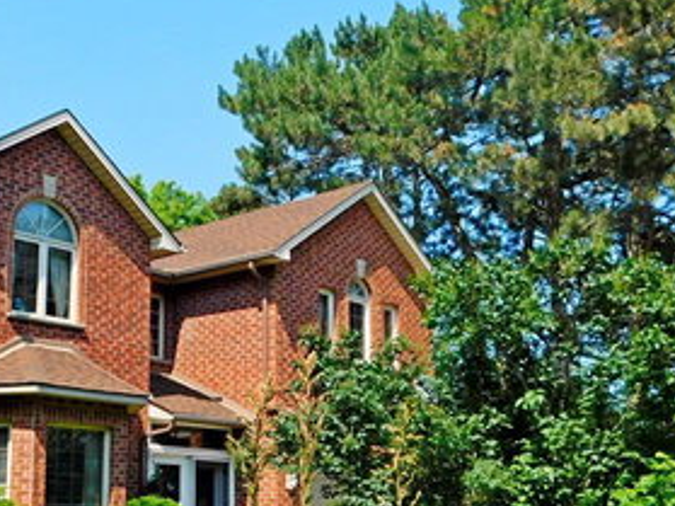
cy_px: 332
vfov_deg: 26.4
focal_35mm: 55
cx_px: 162
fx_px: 1072
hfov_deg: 34.2
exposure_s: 1/1000
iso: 125
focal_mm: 5.3
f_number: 3.2
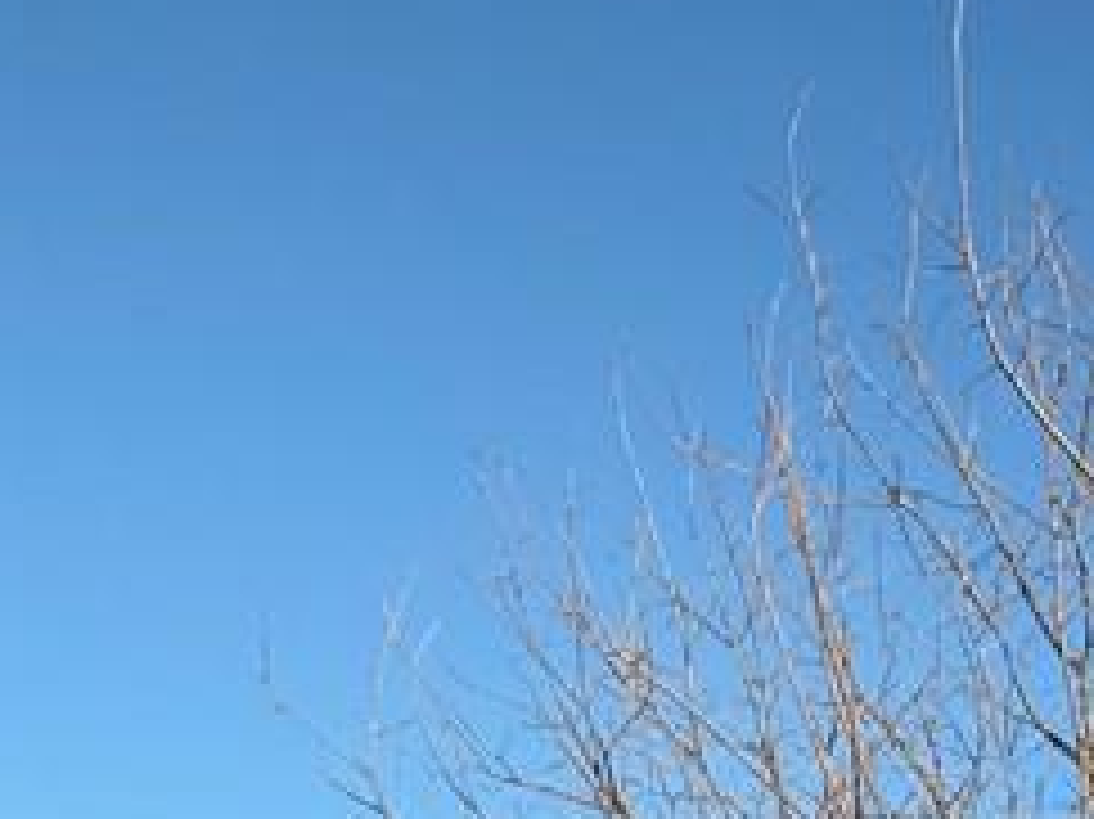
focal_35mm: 59
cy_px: 1440
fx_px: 1864
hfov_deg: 31.4
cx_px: 959
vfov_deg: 19.3
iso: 50
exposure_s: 1/502
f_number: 2.2
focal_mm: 2.22
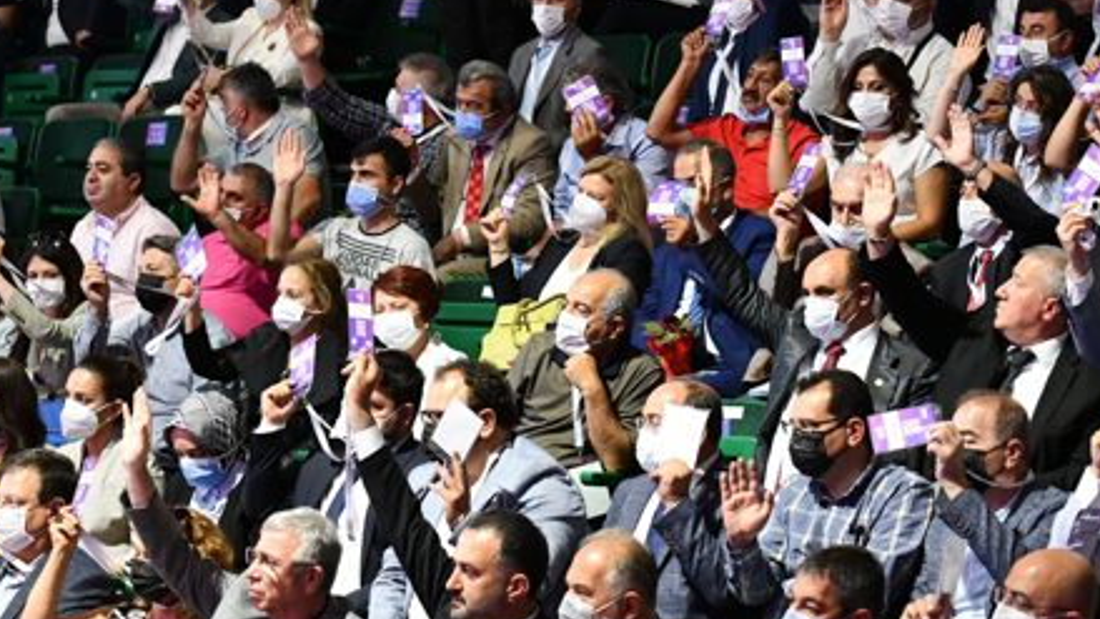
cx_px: 561
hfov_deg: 18.3
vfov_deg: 10.4
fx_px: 3413
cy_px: 352
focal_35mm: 117
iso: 4000
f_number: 4.5
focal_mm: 70
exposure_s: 1/125
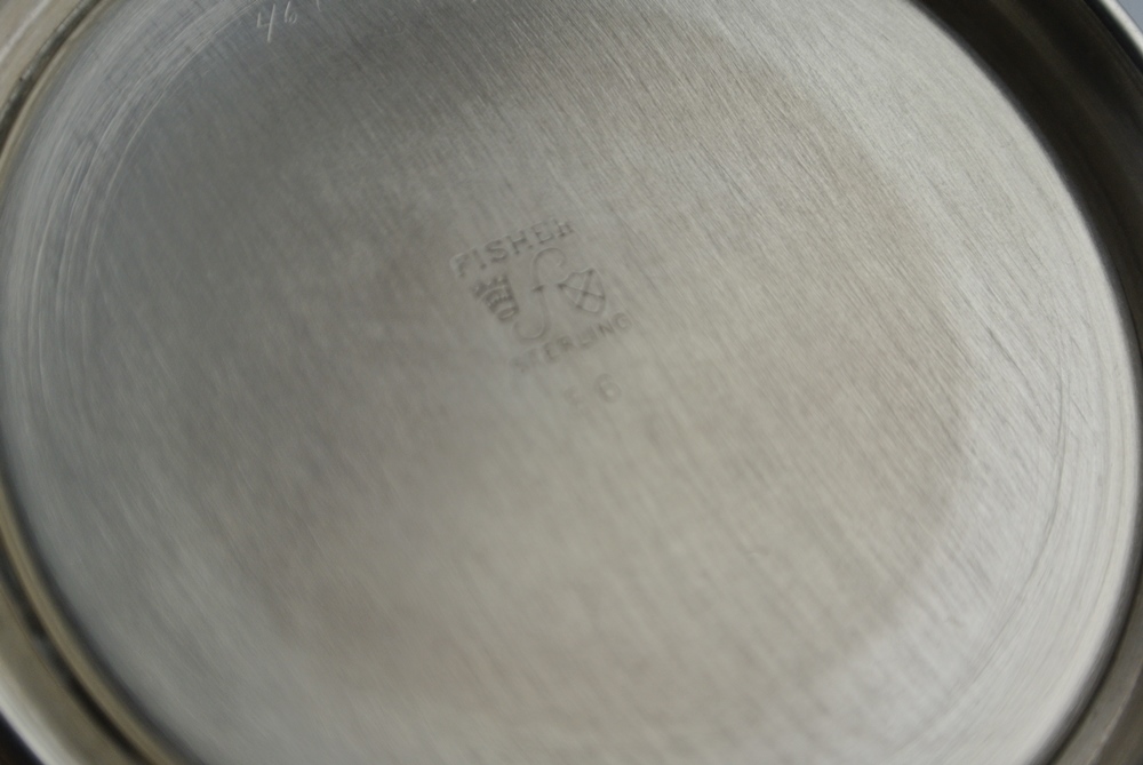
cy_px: 382
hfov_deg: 25.0
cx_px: 572
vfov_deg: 16.9
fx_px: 2574
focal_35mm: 81
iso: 200
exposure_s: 1/125
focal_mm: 30
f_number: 5.6
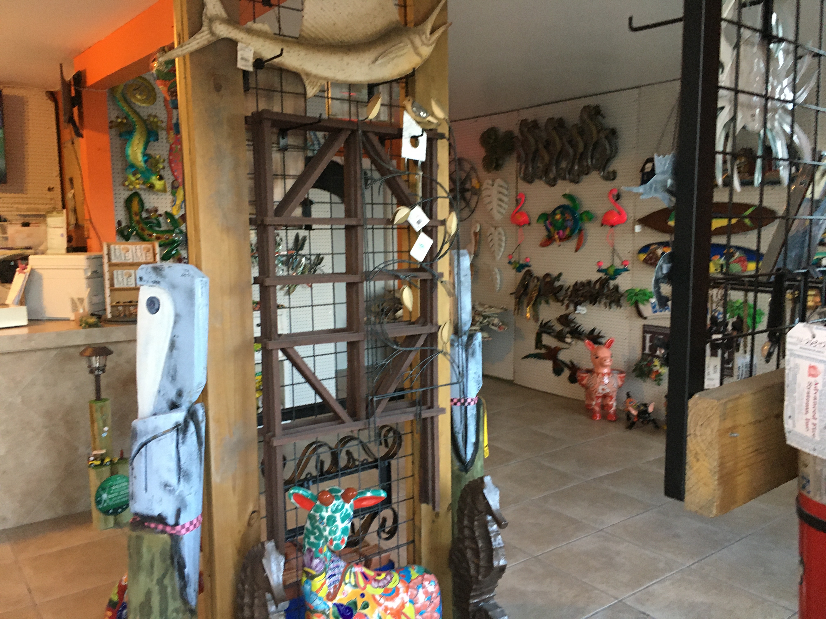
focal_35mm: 29
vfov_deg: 48.2
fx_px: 692
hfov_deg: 61.7
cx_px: 413
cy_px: 310
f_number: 2.2
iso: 200
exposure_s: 1/24
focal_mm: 4.15
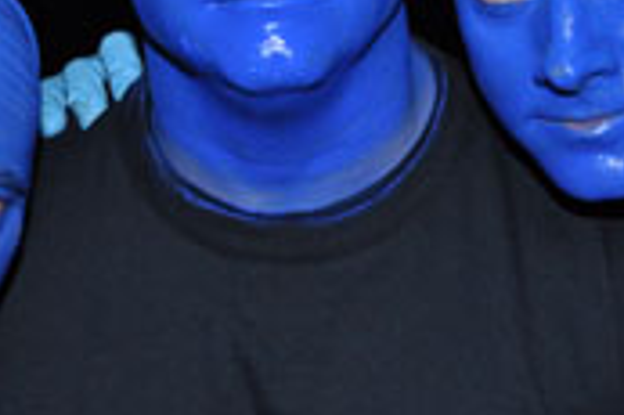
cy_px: 61
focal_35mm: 111
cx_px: 198
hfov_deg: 18.4
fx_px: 1922
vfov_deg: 12.2
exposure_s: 1/60
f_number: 4
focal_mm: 32
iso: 720
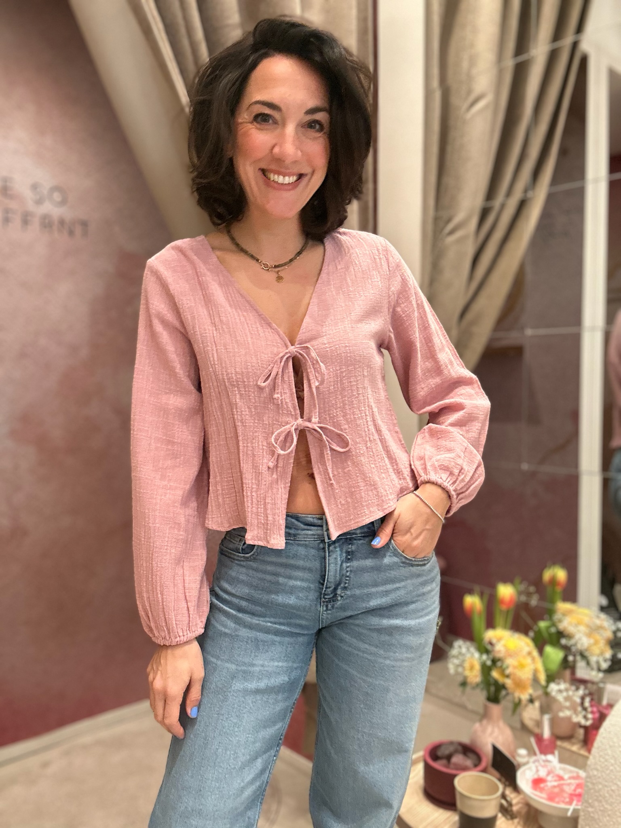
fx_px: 718
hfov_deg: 46.8
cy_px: 414
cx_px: 310
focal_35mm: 30
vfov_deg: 60.0
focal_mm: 2.69
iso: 160
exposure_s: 1/50
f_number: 1.9
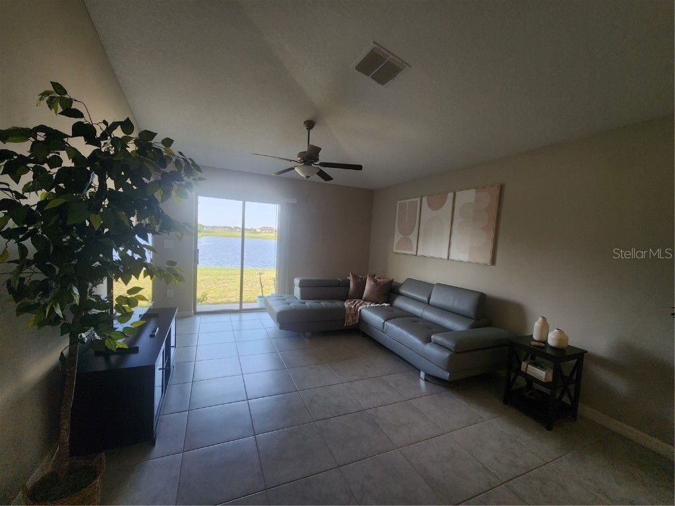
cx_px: 338
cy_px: 253
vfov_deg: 89.9
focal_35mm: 13
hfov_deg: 106.2
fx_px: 253
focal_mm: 2.2
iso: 80
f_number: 2.2
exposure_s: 1/120
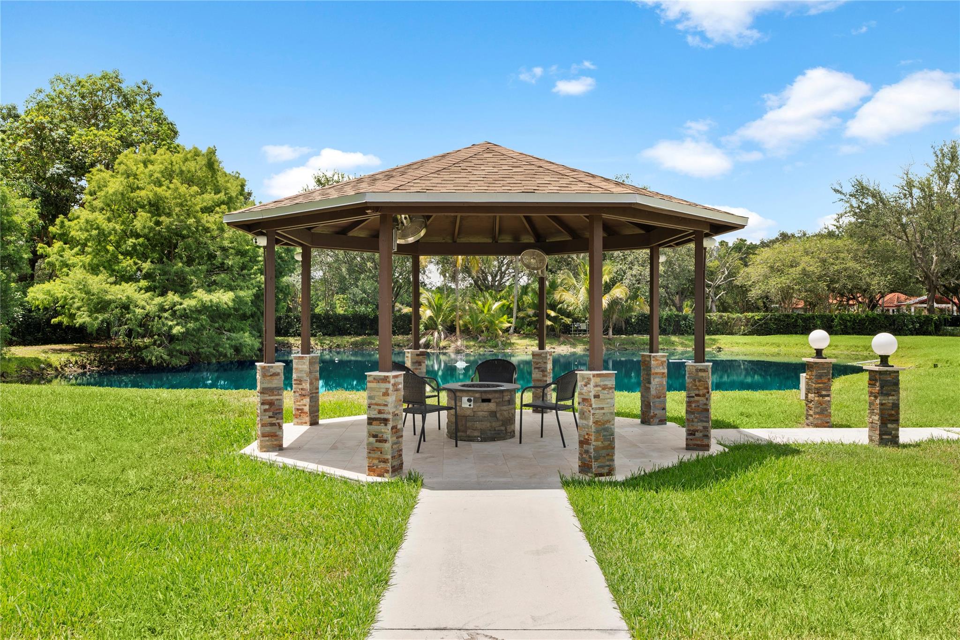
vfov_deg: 45.0
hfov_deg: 63.7
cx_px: 480
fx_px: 773
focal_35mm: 29
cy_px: 320
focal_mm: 29
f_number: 9
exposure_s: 1/13
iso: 50
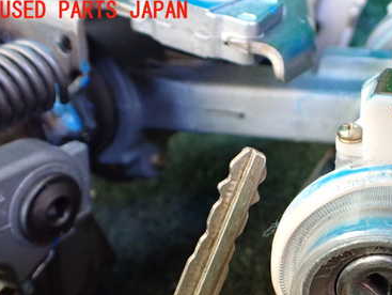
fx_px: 555
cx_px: 314
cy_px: 238
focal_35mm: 49
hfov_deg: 37.5
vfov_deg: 29.0
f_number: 2.3
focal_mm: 5.4
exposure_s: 1/80
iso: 800
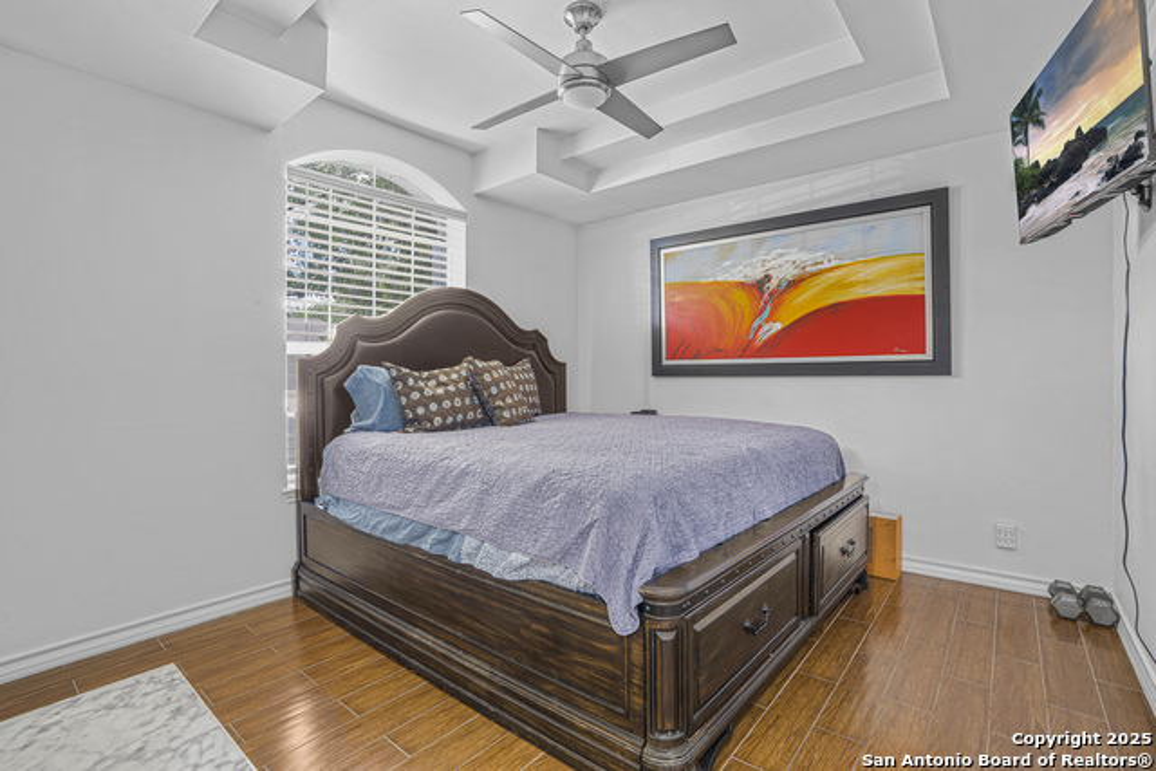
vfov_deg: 73.8
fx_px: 514
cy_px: 386
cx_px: 578
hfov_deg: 96.7
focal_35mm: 16
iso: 250
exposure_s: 1.6
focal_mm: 16
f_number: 9
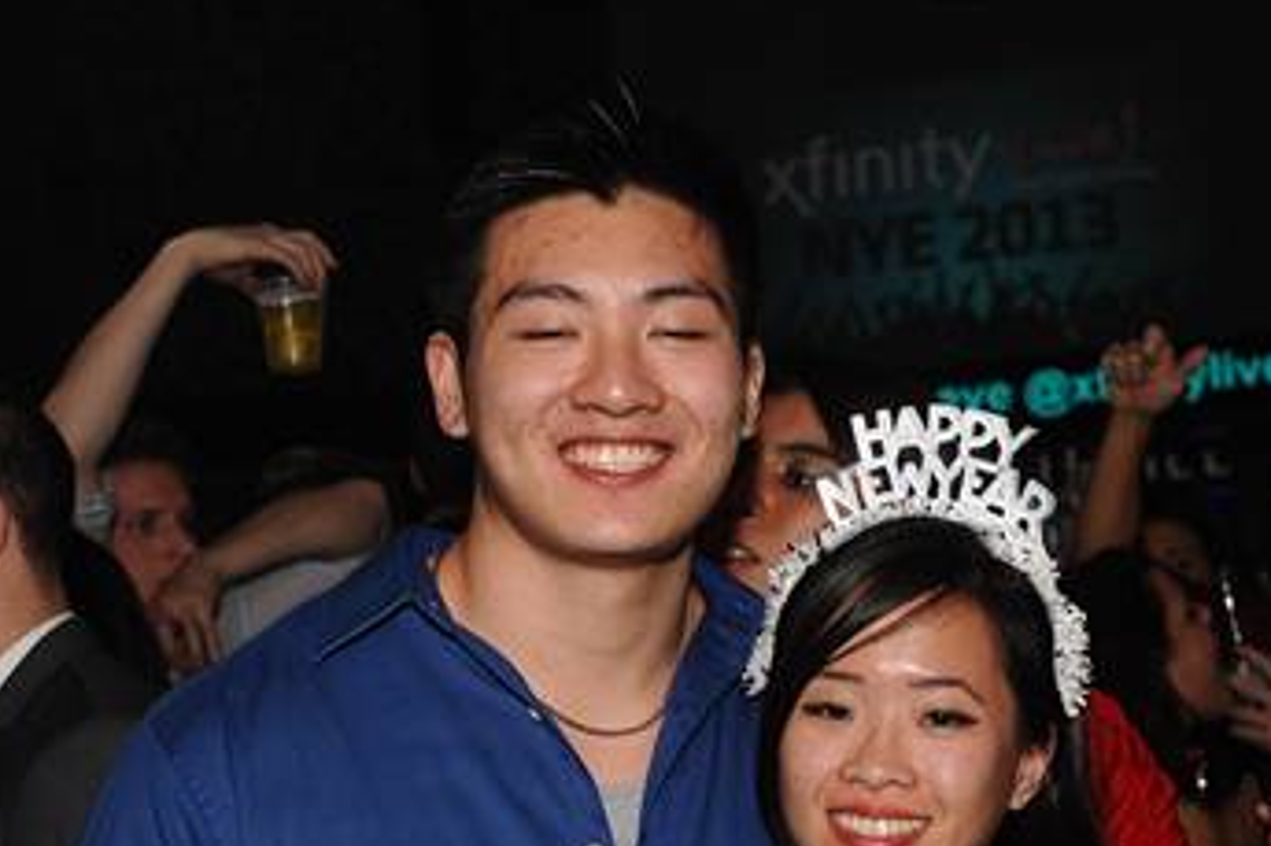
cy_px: 658
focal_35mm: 80
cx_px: 687
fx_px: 2823
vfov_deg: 16.9
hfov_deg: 25.4
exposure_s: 1/250
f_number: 6.7
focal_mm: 50
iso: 800
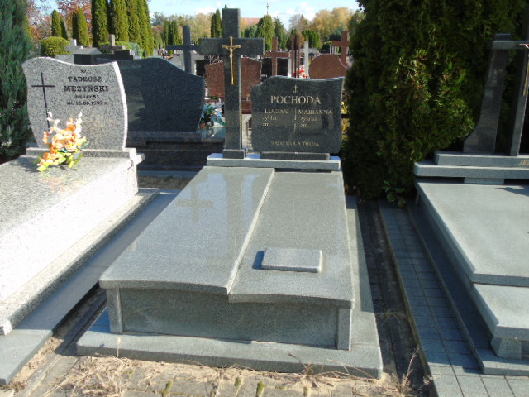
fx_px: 443
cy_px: 198
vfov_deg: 48.2
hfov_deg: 61.7
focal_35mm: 29
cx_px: 264
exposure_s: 1/320
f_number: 3.6
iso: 80
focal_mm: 5.2
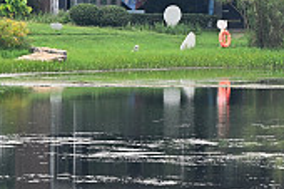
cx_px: 175
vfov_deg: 2.2
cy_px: -61
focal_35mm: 634
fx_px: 4997
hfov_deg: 3.3
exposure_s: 1/400
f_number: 5
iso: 200
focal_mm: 135
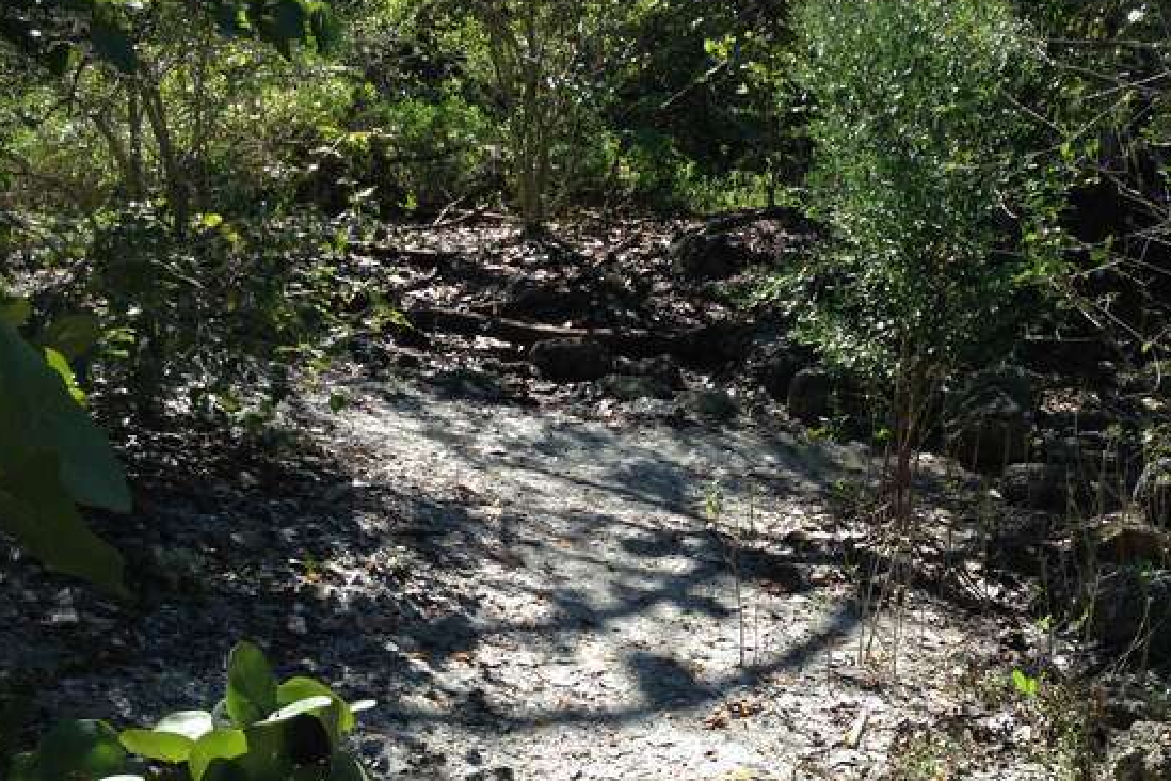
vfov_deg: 27.0
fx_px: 1626
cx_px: 672
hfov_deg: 39.5
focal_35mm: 50
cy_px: 335
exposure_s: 1/526
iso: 50
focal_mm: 4.12
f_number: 2.4
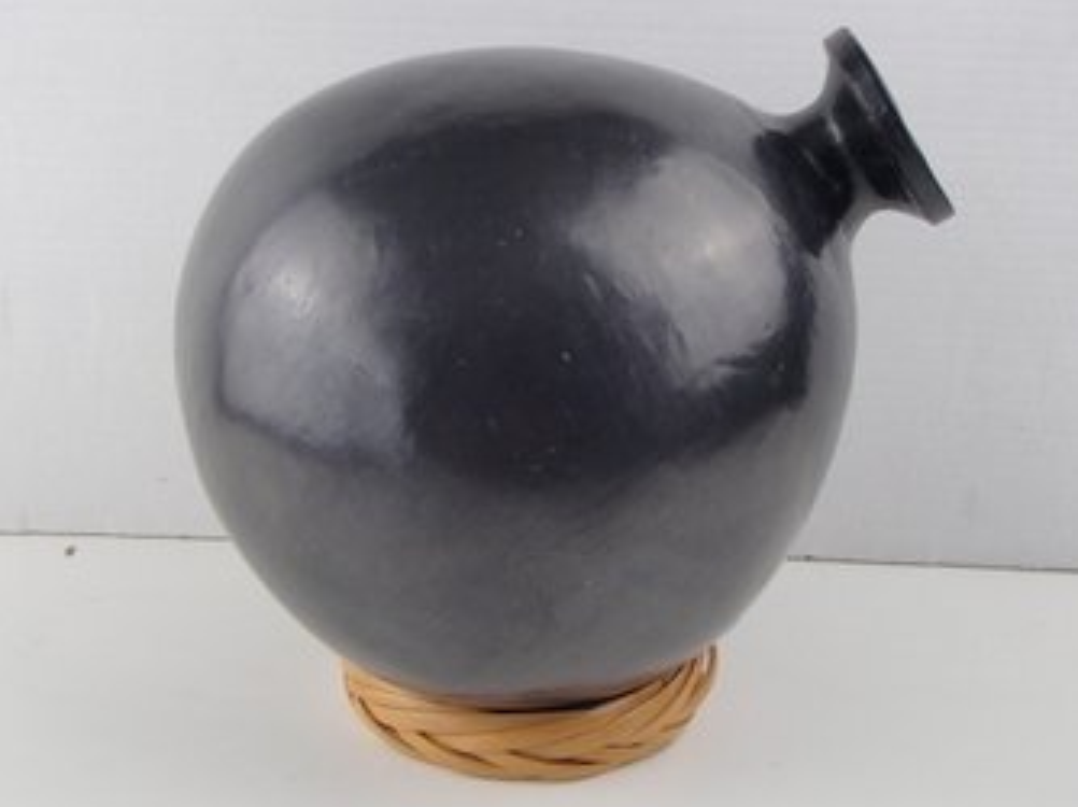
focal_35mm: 38
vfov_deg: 37.7
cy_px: 402
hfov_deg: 49.0
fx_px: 1183
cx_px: 541
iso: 400
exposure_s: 1/160
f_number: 4.7
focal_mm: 6.64
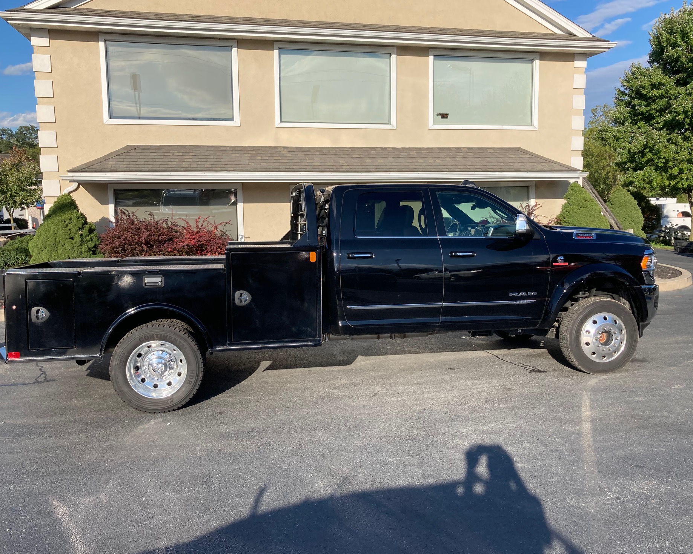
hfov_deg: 58.8
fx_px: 615
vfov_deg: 48.5
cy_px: 270
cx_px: 347
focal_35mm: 30
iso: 20
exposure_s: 1/2000
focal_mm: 3.99
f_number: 1.8
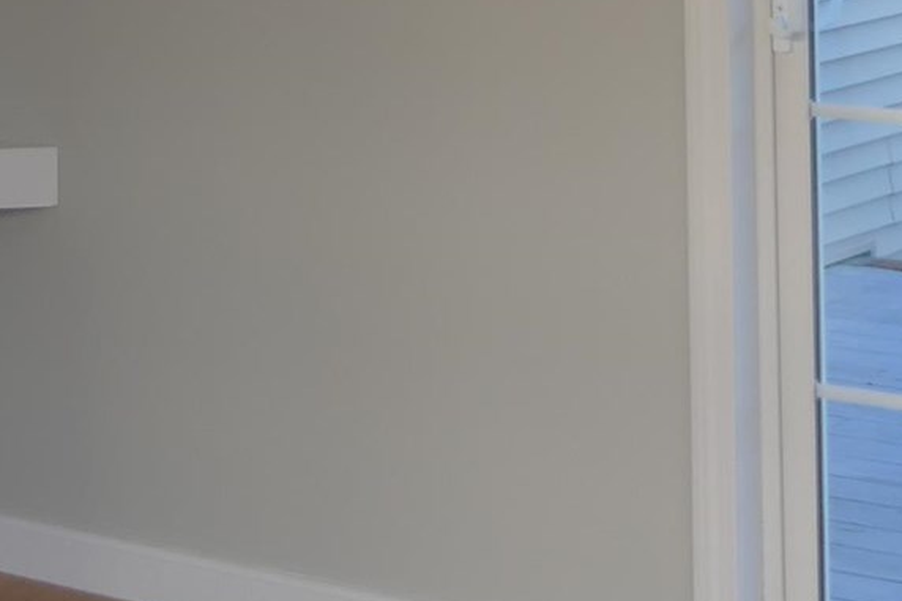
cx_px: 13
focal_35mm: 129
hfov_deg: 15.6
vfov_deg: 10.3
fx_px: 3231
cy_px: -271
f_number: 2.8
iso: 125
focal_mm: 8.8
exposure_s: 1/125
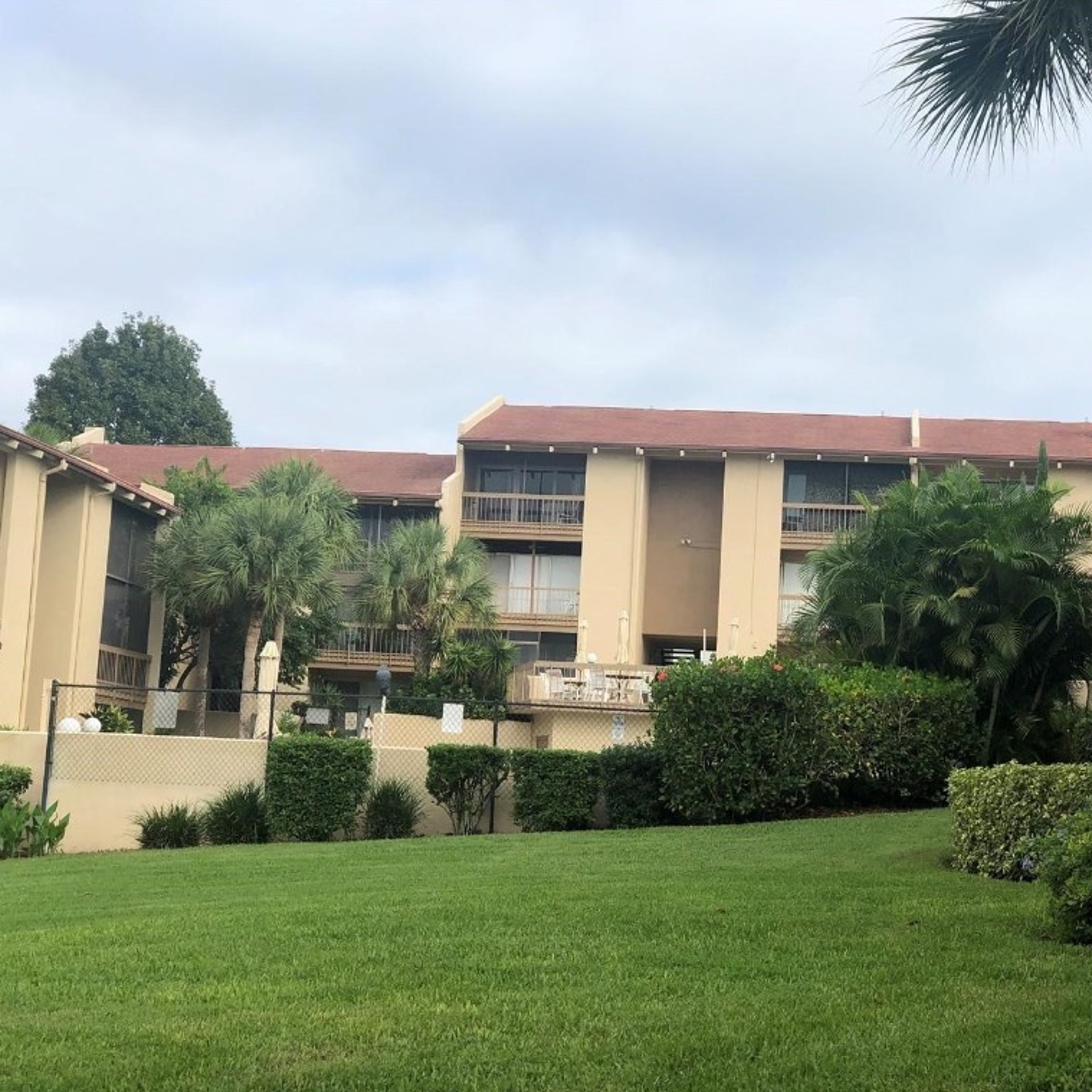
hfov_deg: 27.7
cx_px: 604
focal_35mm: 62
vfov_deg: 27.7
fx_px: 2213
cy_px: 545
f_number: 2.4
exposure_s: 1/704
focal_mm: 6
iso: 16
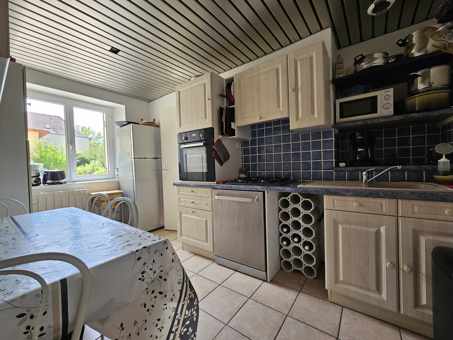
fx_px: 170
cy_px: 170
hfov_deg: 106.2
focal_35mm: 13
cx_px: 226
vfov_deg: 89.9
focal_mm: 2.2
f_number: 2.2
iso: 100
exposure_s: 1/190
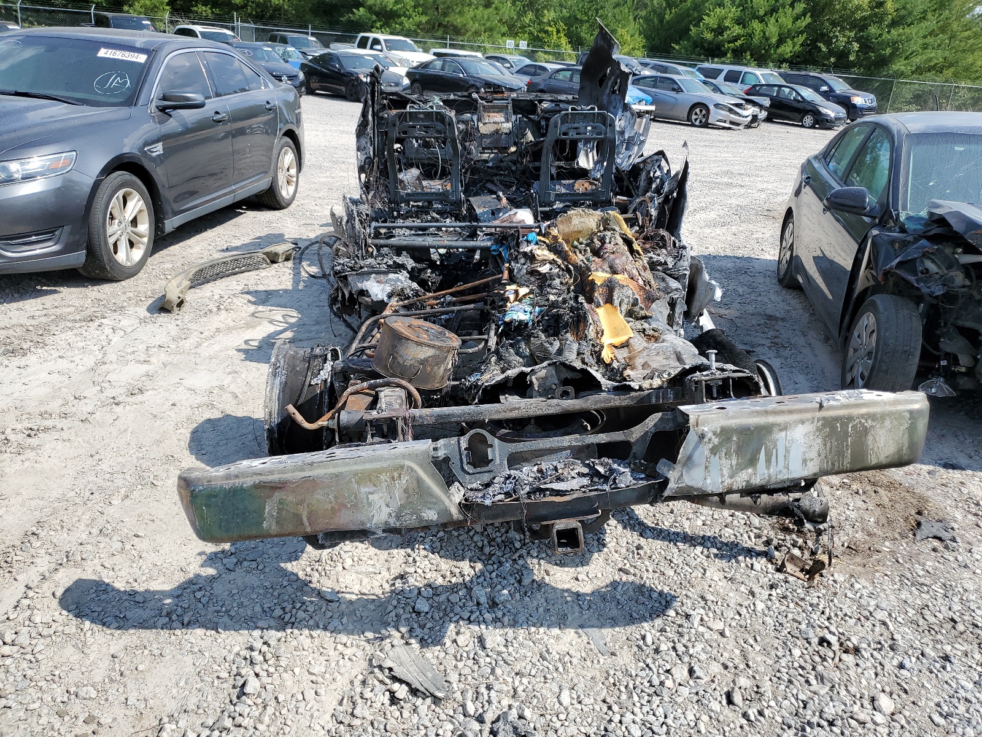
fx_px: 738
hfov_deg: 67.3
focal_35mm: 26
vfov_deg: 53.1
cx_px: 491
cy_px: 368
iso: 50
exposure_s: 1/2500
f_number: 1.5
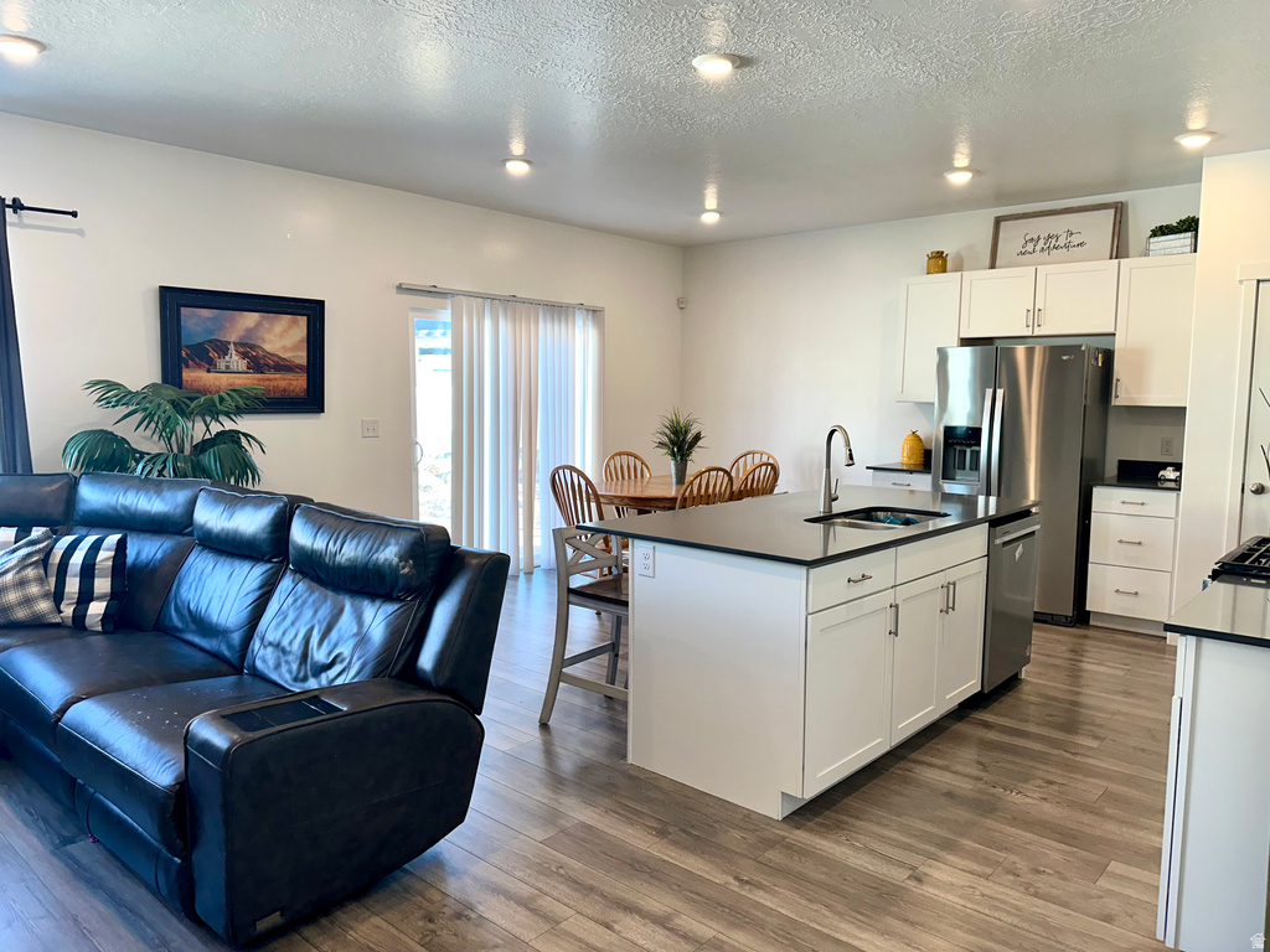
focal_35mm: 24
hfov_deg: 71.6
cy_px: 476
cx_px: 635
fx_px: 881
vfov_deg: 56.8
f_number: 1.78
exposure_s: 1/120
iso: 125
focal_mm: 6.86
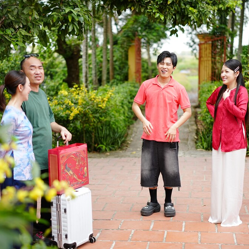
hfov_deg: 26.9
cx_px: 119
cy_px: 125
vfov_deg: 26.9
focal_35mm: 64
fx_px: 521
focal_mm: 50
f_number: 1.4
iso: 250
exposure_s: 1/2000
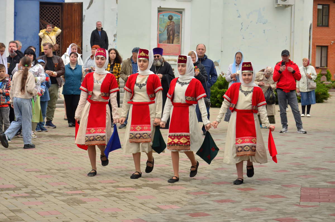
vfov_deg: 15.6
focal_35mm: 87
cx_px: 168
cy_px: 111
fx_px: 808
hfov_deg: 23.4
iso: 400
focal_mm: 58
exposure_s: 1/800
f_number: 8
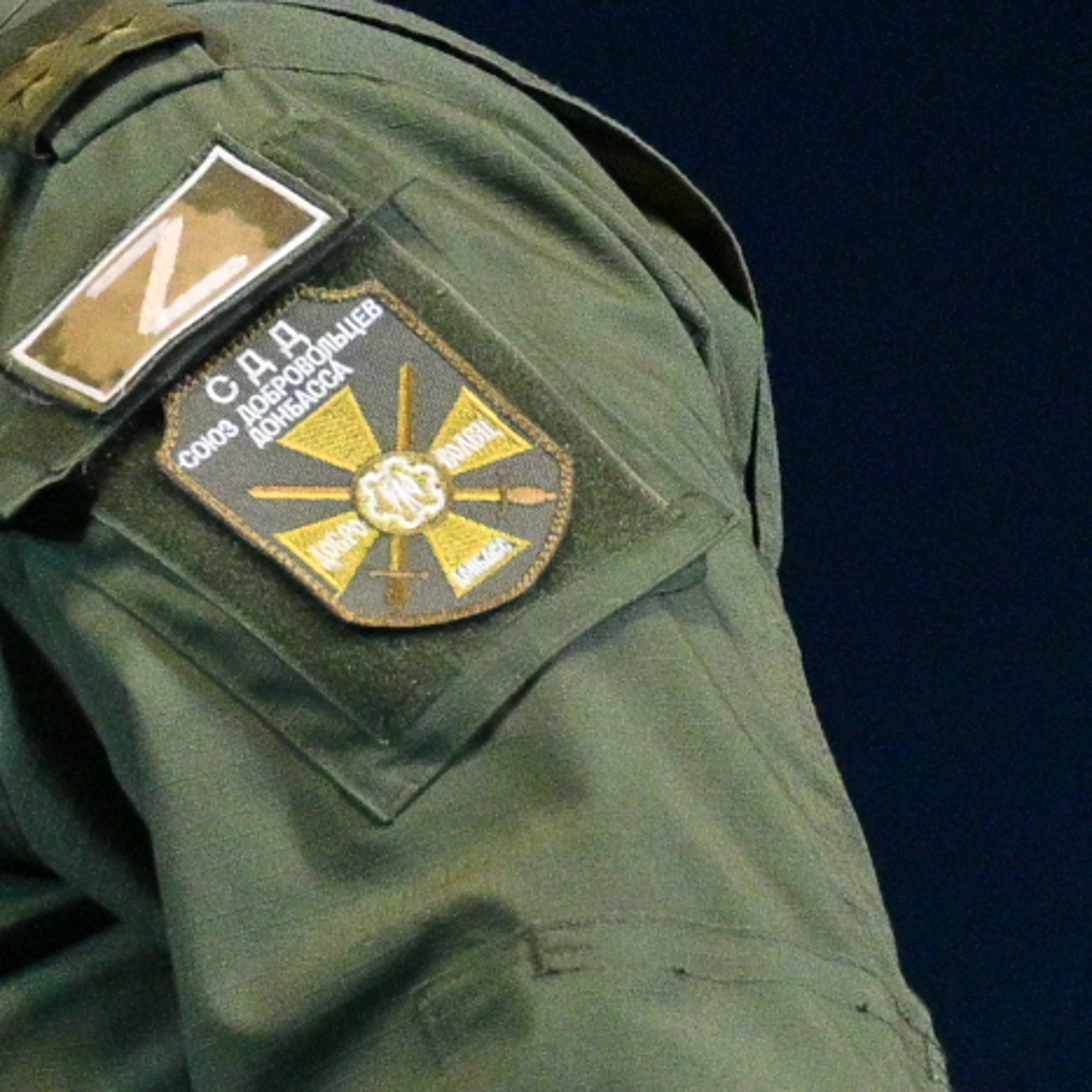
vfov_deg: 4.7
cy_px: 1111
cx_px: -1316
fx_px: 13277
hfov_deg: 4.6
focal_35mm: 372
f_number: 5.6
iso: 2500
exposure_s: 1/1000
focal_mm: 51
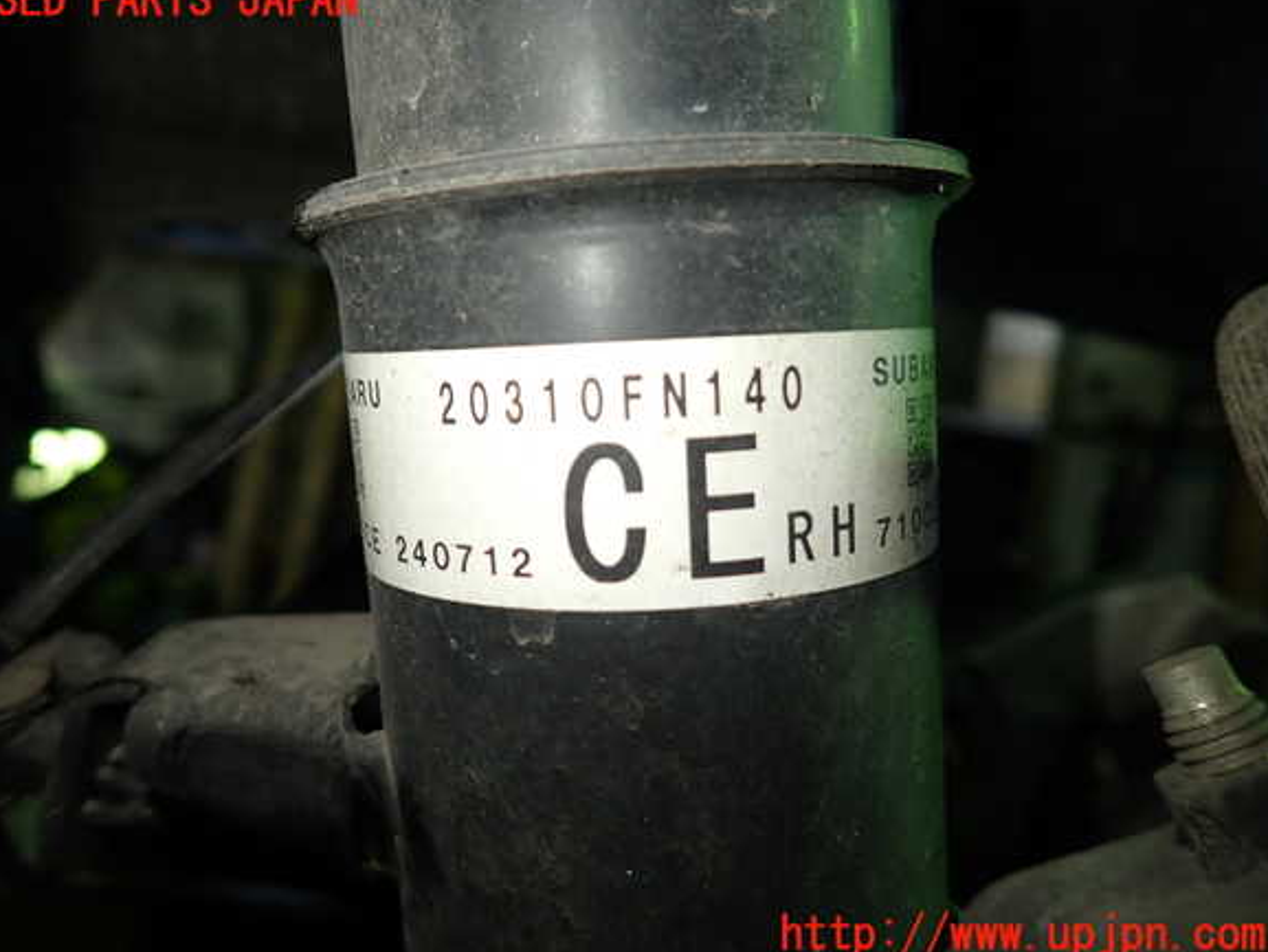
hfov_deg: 67.3
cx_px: 618
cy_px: 468
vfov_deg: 53.1
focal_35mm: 26
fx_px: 953
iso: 125
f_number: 2
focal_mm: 4.5
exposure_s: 1/60
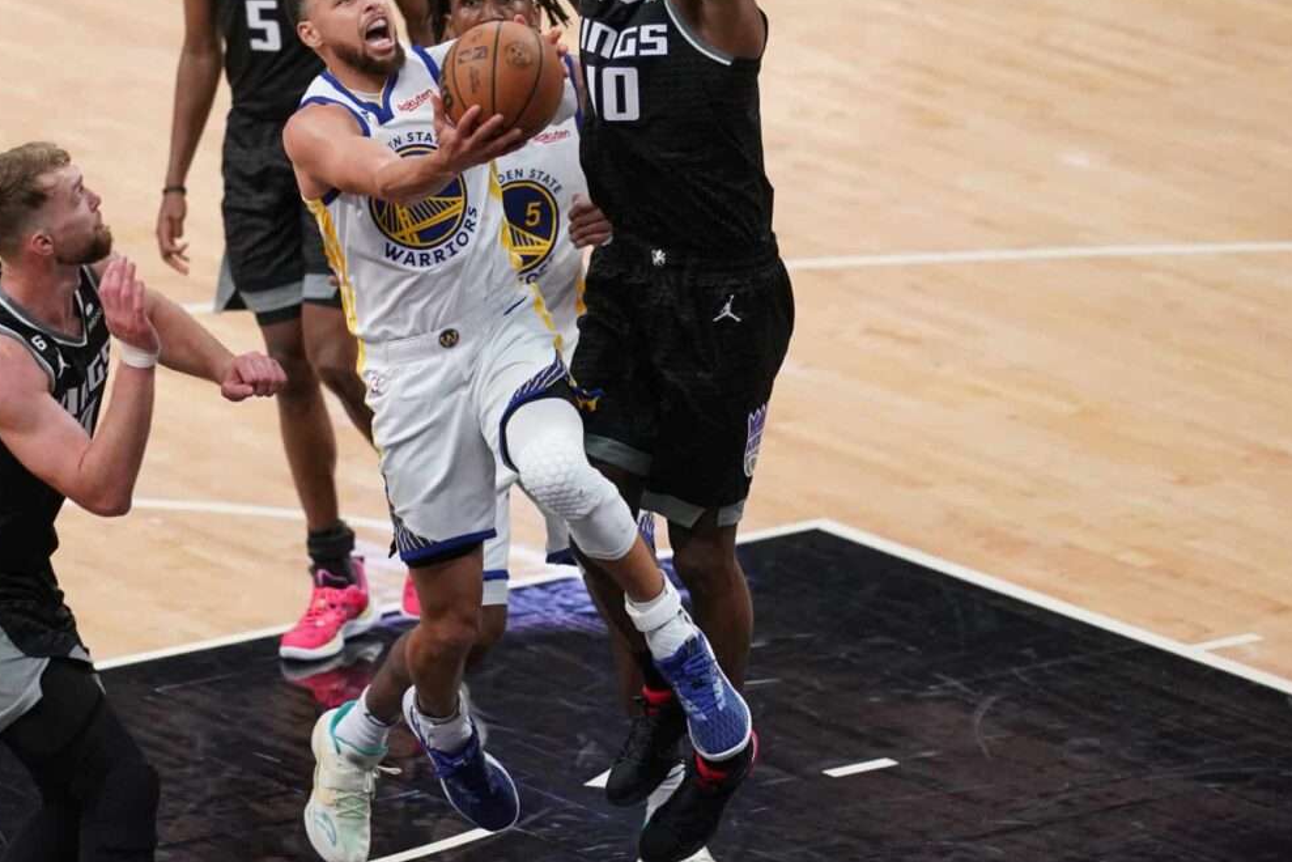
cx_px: 438
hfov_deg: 3.4
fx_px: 21786
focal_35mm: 607
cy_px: 344
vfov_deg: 2.3
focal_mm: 400
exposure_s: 1/2000
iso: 3200
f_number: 2.8
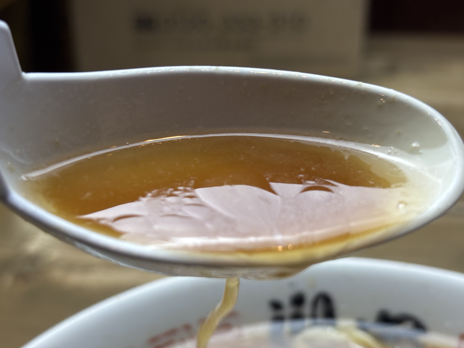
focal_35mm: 52
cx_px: 232
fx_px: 697
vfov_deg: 28.0
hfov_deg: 36.8
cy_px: 174
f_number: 1.6
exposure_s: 1/100
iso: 64
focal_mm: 5.96
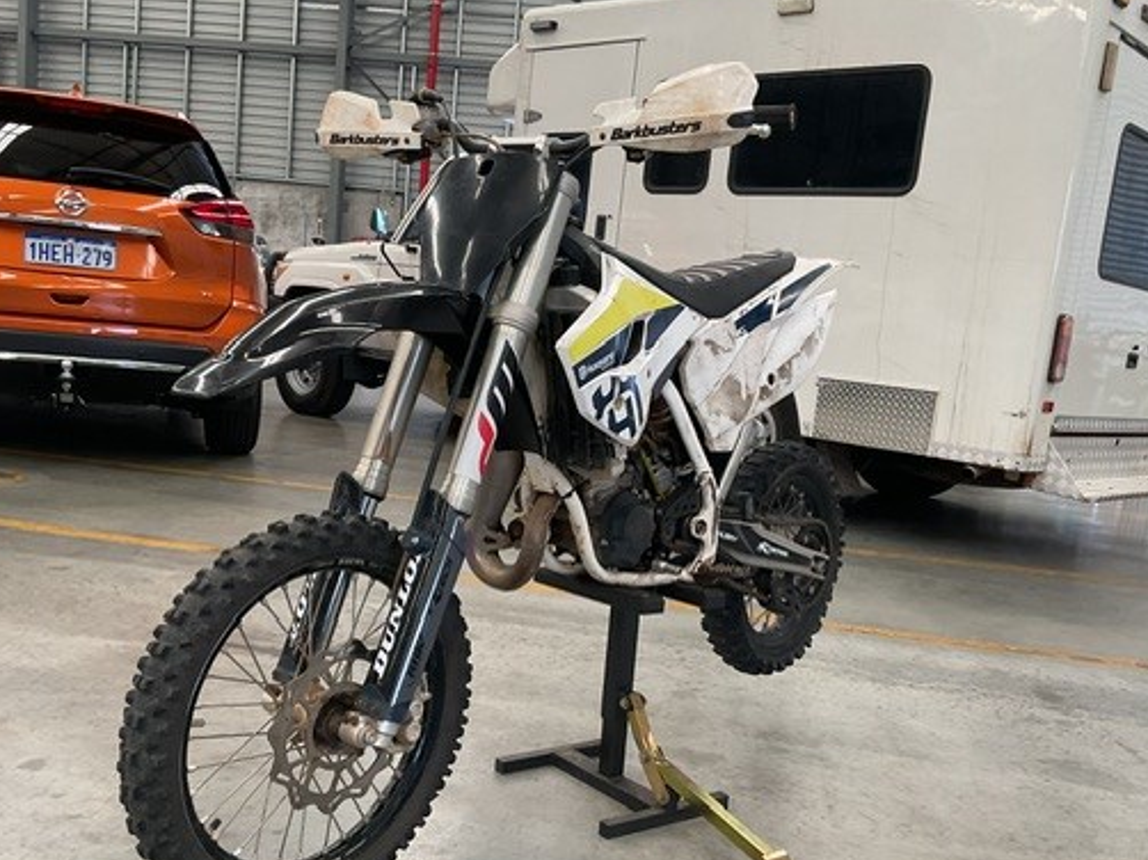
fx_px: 1226
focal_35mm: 37
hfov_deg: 50.2
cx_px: 585
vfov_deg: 38.4
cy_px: 528
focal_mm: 3
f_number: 1.8
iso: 64
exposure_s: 1/60
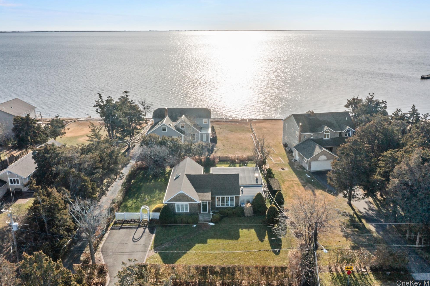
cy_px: 140
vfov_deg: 44.9
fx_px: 346
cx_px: 218
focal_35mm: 29
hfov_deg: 63.7
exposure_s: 1/320
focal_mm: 10.26
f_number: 11
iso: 100
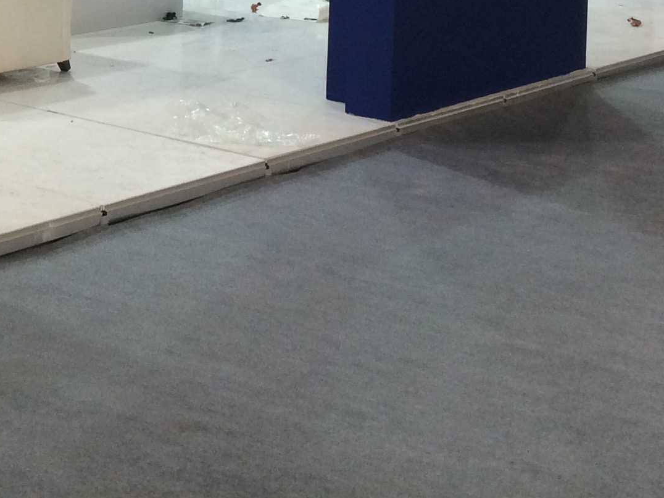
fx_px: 1746
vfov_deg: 15.0
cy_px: -255
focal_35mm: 91
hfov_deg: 20.1
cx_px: -156
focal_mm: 4.12
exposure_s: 1/100
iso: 64
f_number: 2.2
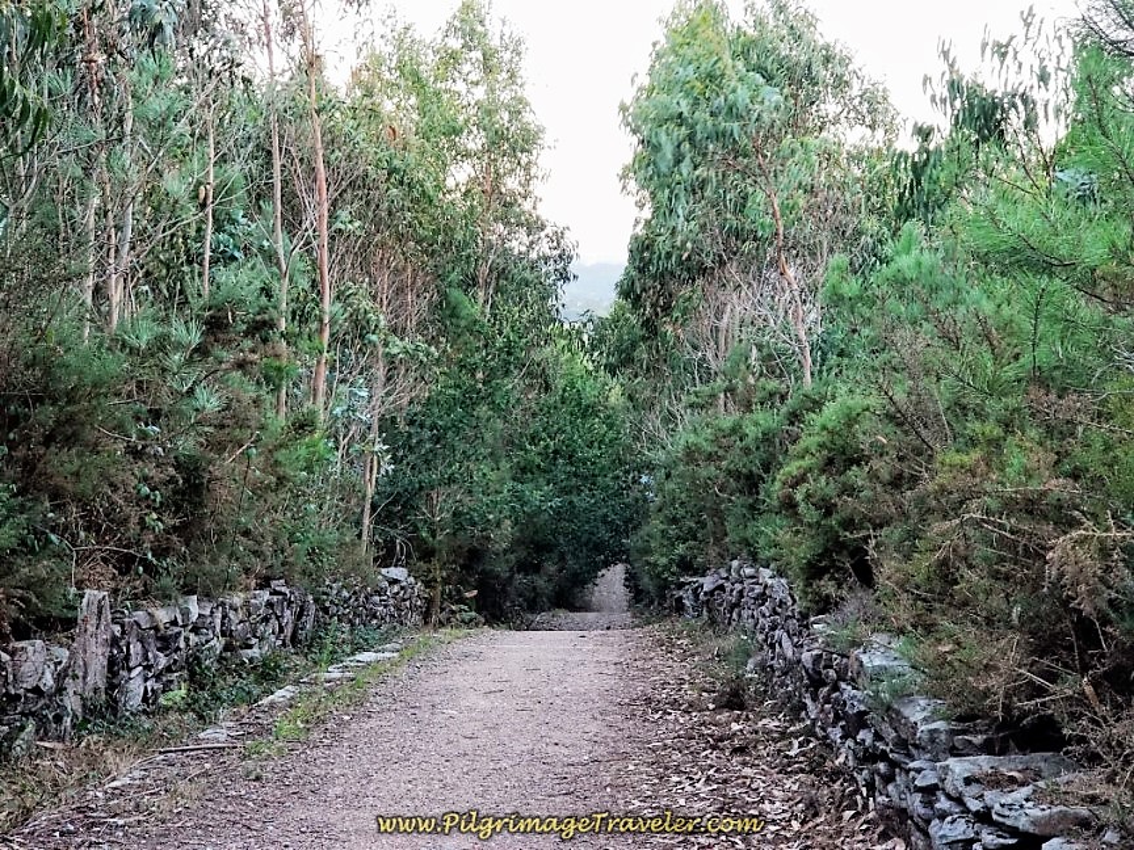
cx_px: 567
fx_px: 1703
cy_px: 425
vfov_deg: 28.0
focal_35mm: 52
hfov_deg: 36.8
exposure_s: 1/30
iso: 80
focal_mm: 6
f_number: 2.4
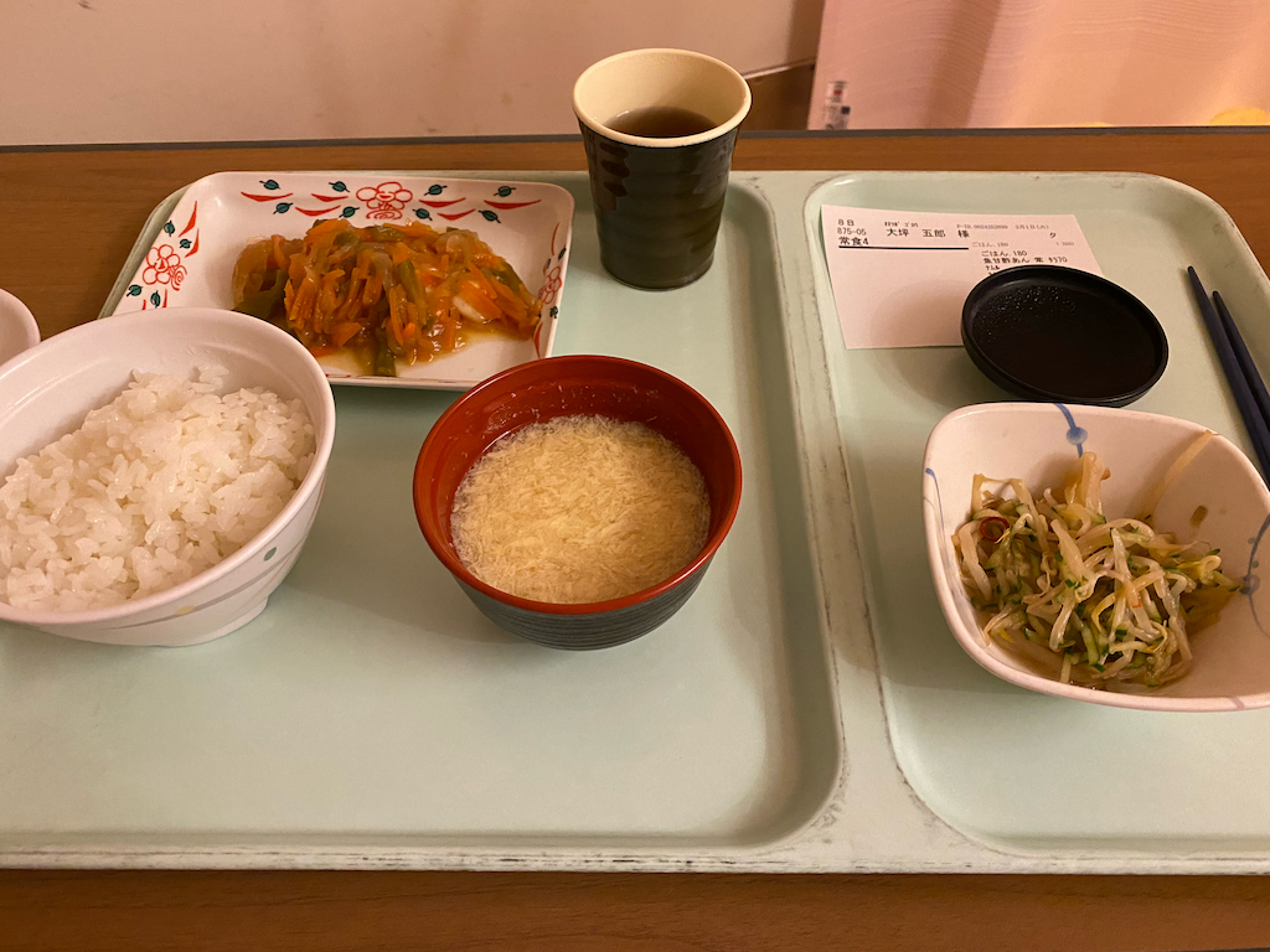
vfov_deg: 53.1
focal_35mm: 26
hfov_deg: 67.3
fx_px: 954
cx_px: 635
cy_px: 476
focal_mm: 4.25
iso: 400
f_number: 1.8
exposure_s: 1/50
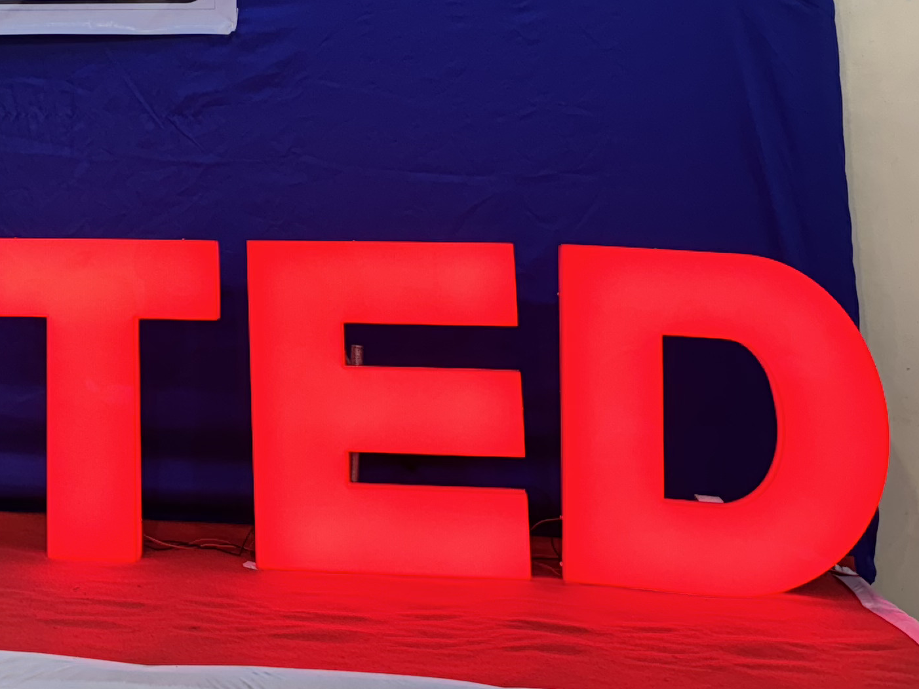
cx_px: -29
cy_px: -72
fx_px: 1832
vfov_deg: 20.3
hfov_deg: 26.4
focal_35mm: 69
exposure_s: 1/100
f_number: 1.78
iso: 160
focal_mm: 6.76
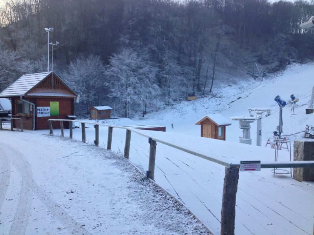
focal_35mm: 35
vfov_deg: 40.7
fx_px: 317
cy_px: 118
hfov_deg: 52.6
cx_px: 157
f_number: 2.4
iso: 50
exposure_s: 1/228
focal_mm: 4.28
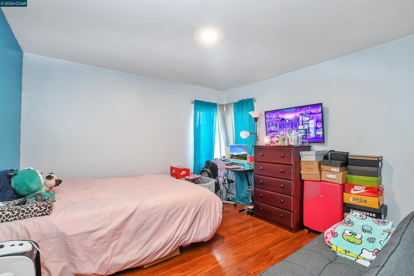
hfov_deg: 100.4
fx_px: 172
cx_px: 207
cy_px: 138
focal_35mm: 15
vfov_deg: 77.3
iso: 160
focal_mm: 10
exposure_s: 1/3
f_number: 5
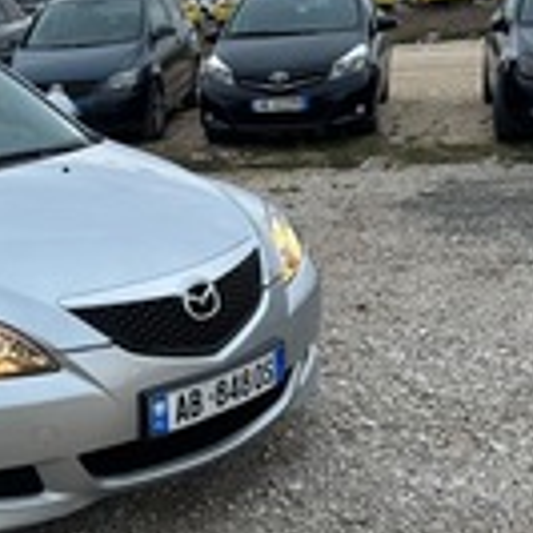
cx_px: 60
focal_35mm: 62
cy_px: 333
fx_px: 1080
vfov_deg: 27.6
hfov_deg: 26.8
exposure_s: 1/100
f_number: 1.5
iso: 125
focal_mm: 5.7
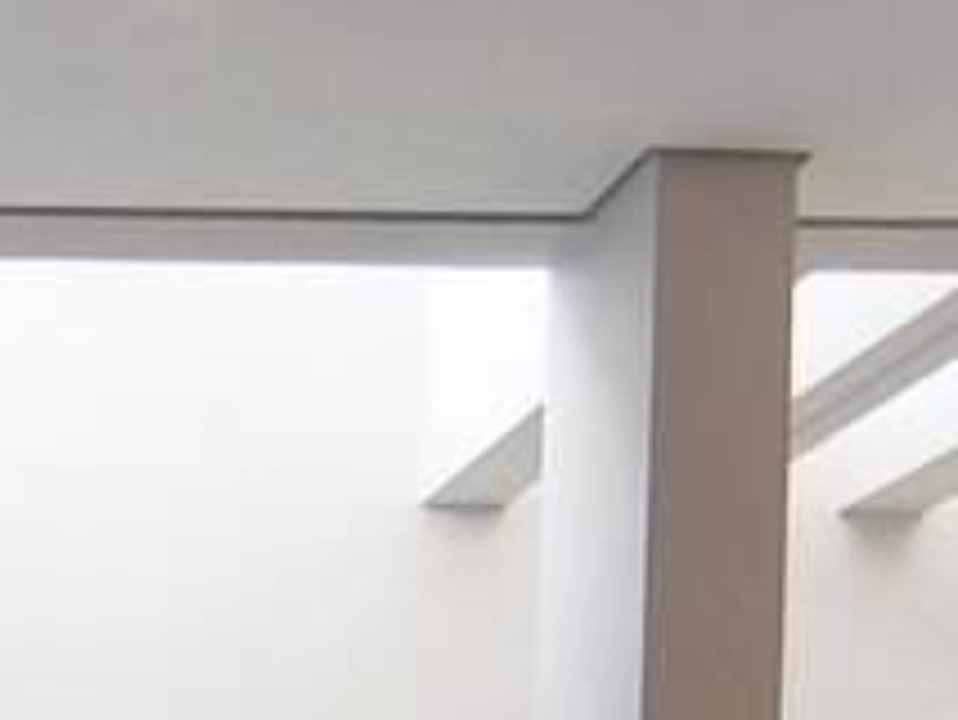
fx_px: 2991
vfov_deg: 12.3
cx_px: -517
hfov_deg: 16.4
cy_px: 1386
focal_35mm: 108
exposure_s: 1/60
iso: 50
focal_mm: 1.65
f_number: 2.2
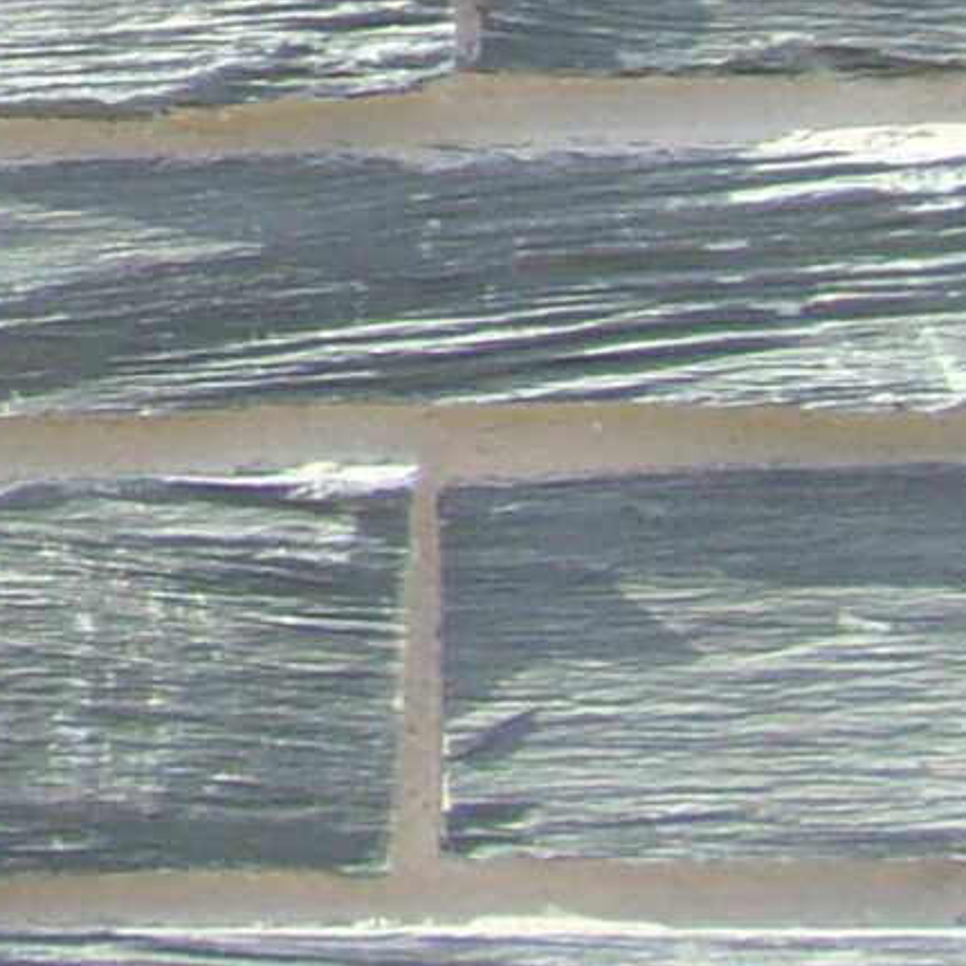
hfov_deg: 7.8
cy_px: -939
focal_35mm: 205
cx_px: -1465
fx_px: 6472
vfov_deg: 8.1
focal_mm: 6.6
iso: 80
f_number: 3.5
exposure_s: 1/180
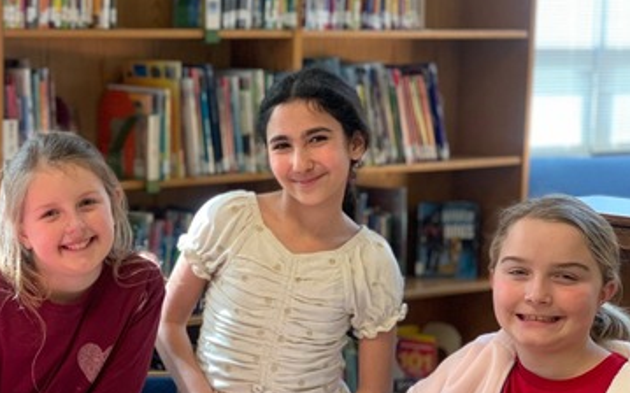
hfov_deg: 23.8
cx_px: 146
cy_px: 297
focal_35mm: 86
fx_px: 1476
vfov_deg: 15.1
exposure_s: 1/60
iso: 160
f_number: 2.4
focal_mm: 6
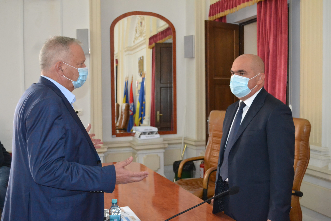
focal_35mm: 39
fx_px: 359
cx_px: 166
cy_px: 110
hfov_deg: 49.6
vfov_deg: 34.2
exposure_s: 1/60
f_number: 4.2
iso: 3200
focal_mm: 26
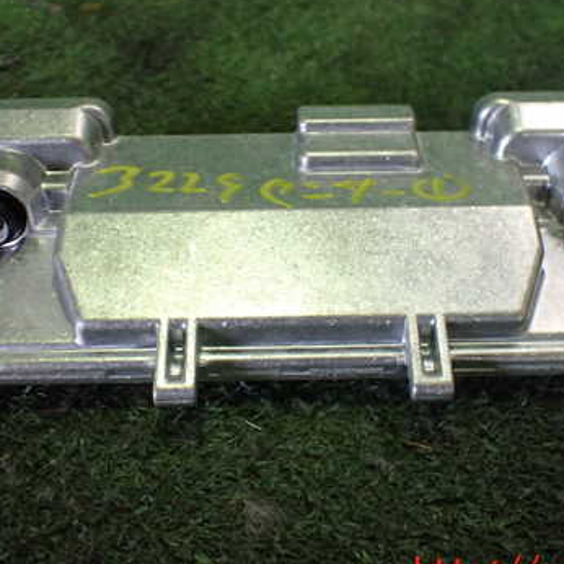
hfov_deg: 36.8
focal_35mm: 46
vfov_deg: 36.7
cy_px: 227
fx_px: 848
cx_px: 293
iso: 640
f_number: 2.3
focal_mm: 5.4
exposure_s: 1/125
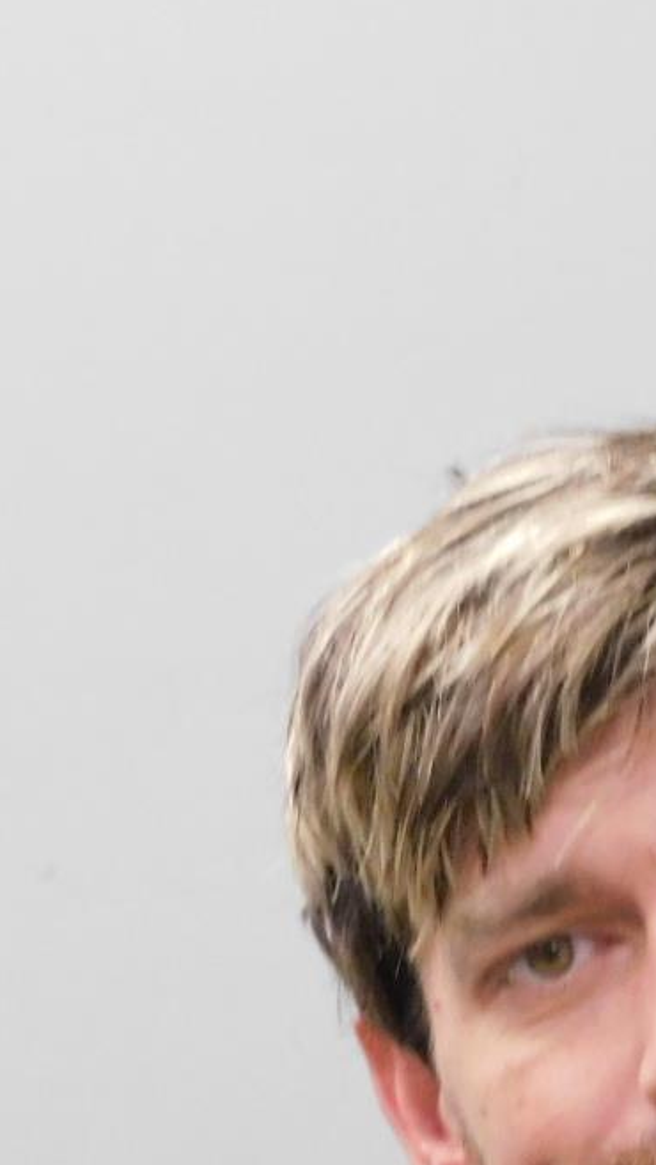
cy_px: 998
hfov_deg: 4.8
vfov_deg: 8.5
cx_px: 762
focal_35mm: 252
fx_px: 7786
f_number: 4.8
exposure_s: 1/15
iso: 640
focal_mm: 17
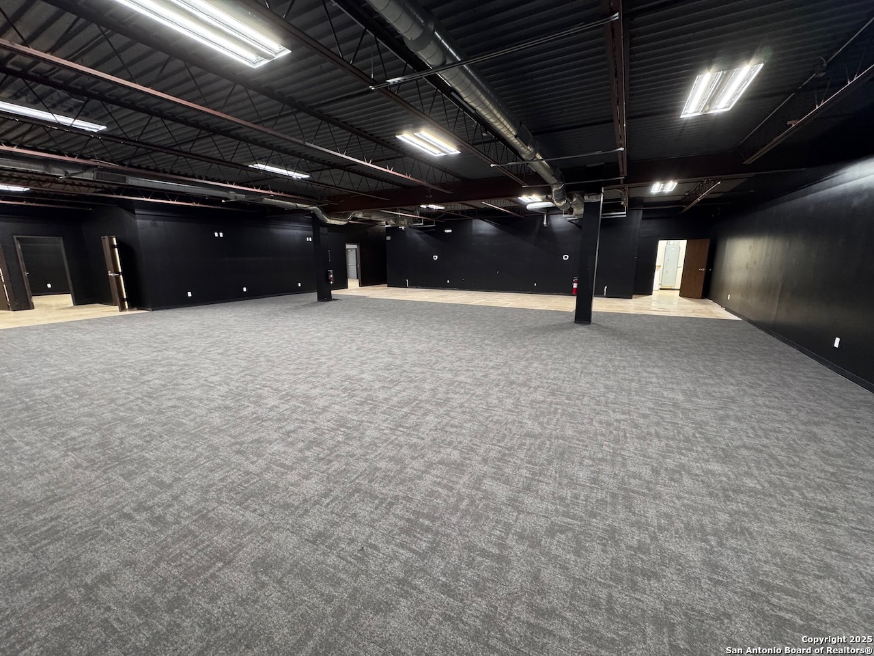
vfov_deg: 85.7
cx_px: 437
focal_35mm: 14
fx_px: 353
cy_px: 328
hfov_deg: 102.1
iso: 500
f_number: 2.2
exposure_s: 1/60
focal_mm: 2.22
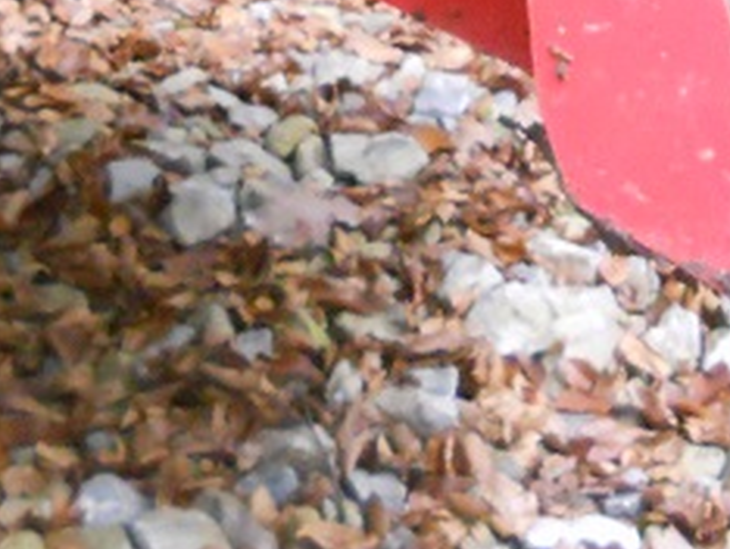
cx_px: 287
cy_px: -381
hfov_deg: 14.1
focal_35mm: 140
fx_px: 2955
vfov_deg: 10.1
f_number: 3.1
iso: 800
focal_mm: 6.72
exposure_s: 1/100
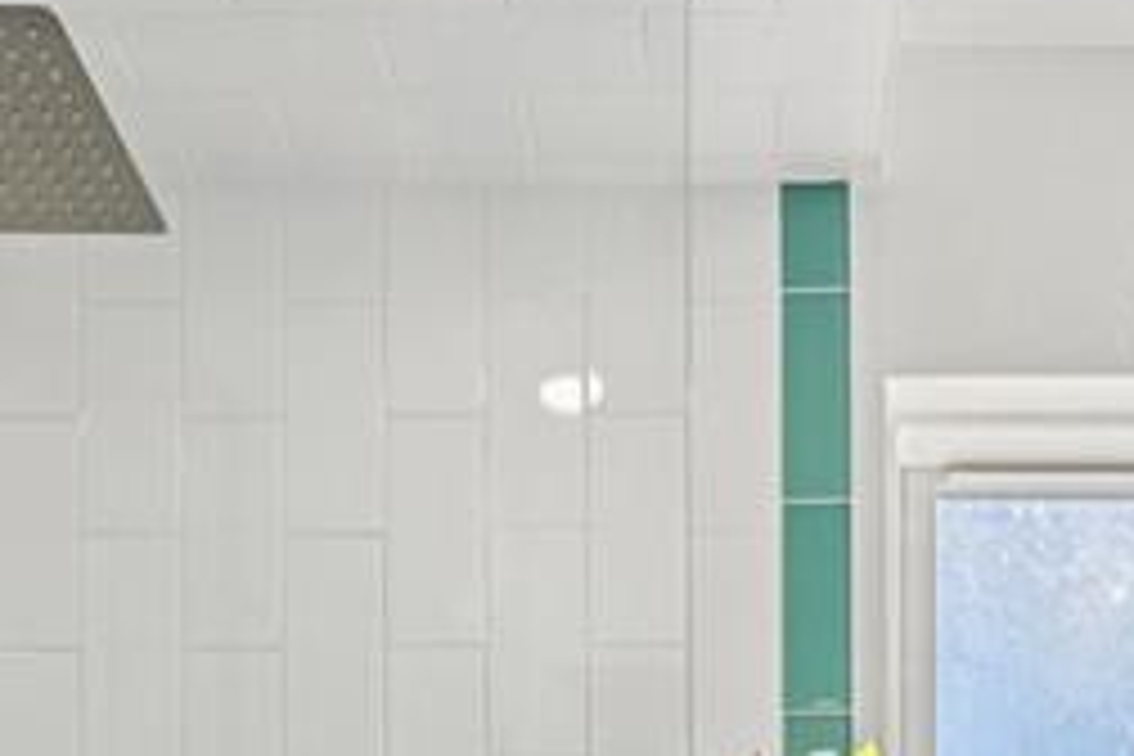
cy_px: 1251
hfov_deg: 34.8
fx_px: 1795
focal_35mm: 57
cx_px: 720
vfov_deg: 19.5
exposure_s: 1/20
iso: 64
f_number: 13
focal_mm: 14
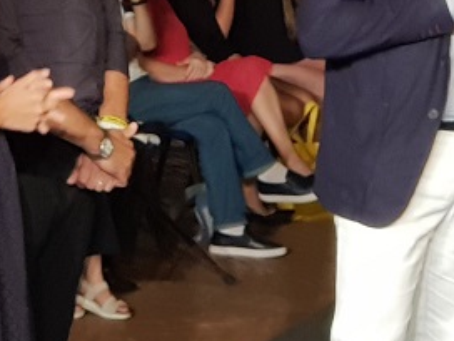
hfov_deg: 12.9
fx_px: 2007
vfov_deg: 9.6
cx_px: 202
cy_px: -18
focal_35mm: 153
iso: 125
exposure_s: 1/33
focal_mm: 6
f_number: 2.4
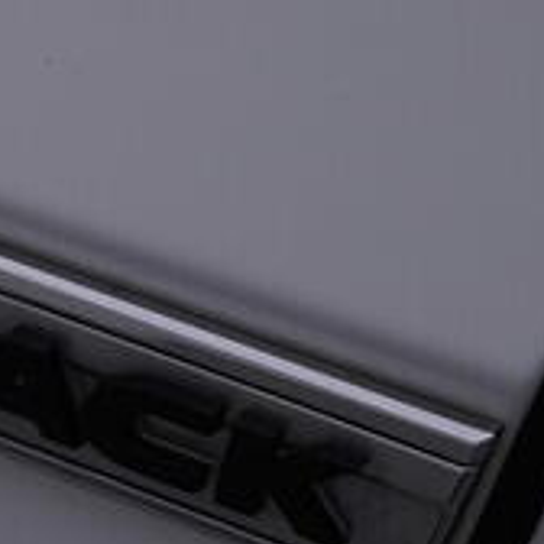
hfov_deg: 9.0
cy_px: 300
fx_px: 3307
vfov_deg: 9.4
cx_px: -427
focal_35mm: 186
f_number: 5.6
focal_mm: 24
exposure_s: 1/160
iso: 125
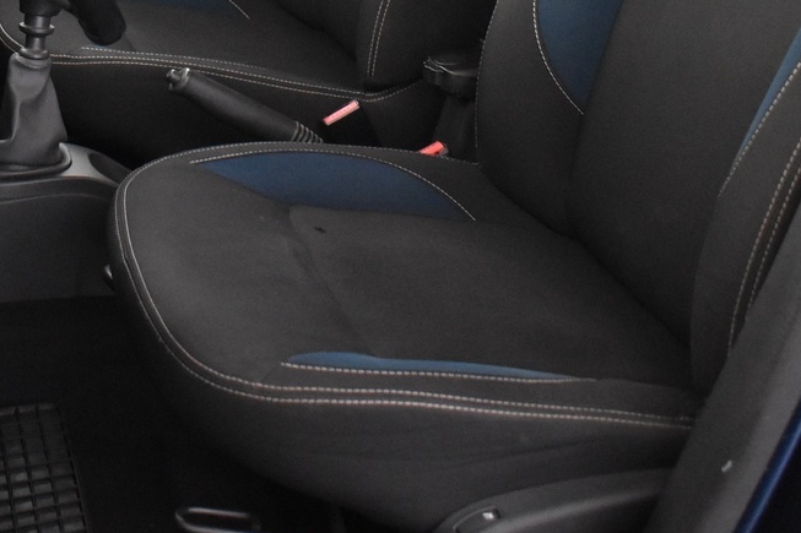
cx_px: 83
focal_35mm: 67
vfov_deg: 19.5
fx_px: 1490
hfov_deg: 28.9
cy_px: -47
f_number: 3.5
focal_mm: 18
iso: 3200
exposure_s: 1/20
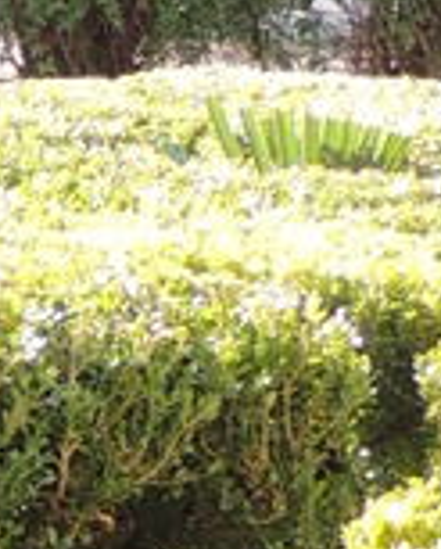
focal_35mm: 350
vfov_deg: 5.5
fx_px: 5693
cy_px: 710
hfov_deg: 4.2
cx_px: -1194
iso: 100
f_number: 3.4
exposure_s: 1/125
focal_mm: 7.6
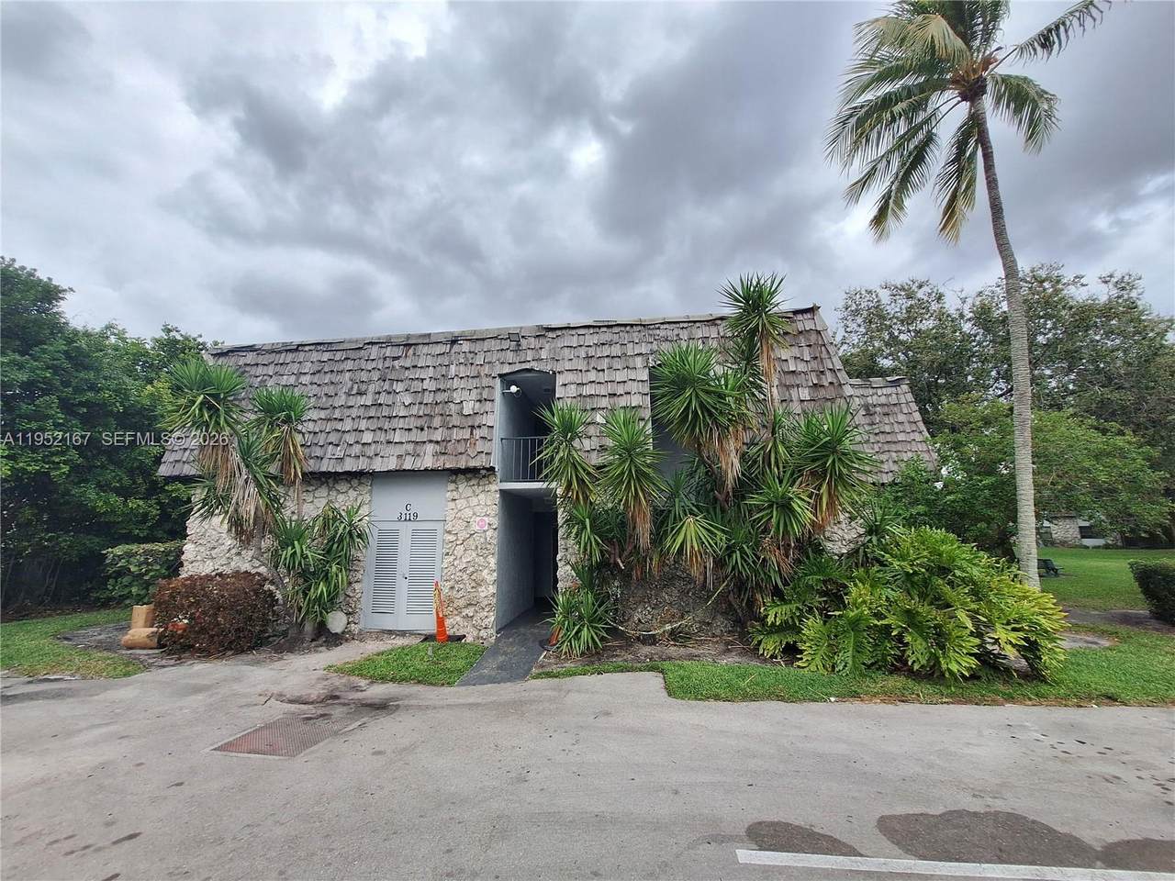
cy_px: 440
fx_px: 441
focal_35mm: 13
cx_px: 588
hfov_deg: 106.2
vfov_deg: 89.9
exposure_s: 1/1742
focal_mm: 1.74
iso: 40
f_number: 2.2
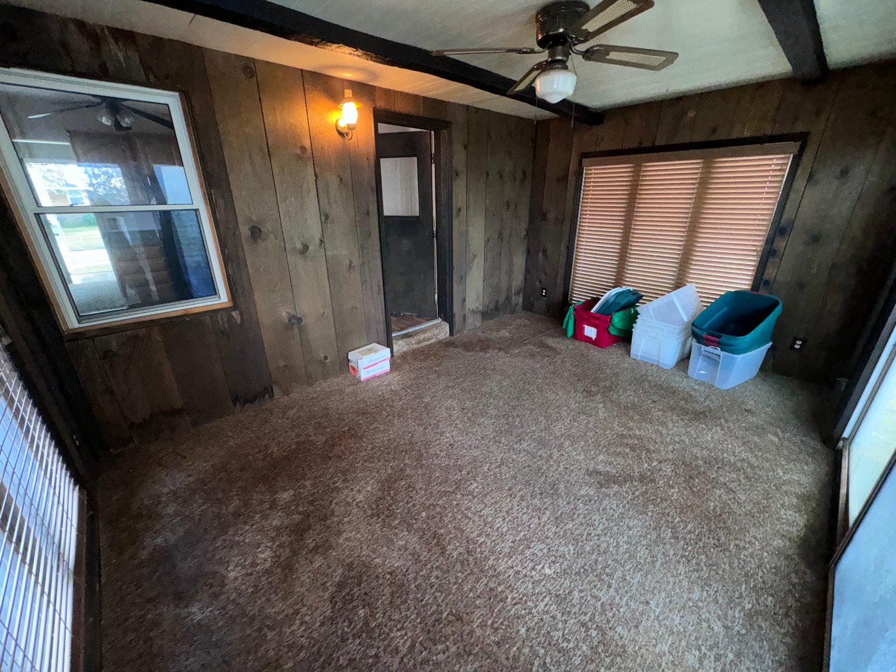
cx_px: 448
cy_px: 336
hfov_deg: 102.1
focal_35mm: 14
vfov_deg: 85.7
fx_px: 362
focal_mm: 2.22
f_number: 2.2
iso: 320
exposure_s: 1/60
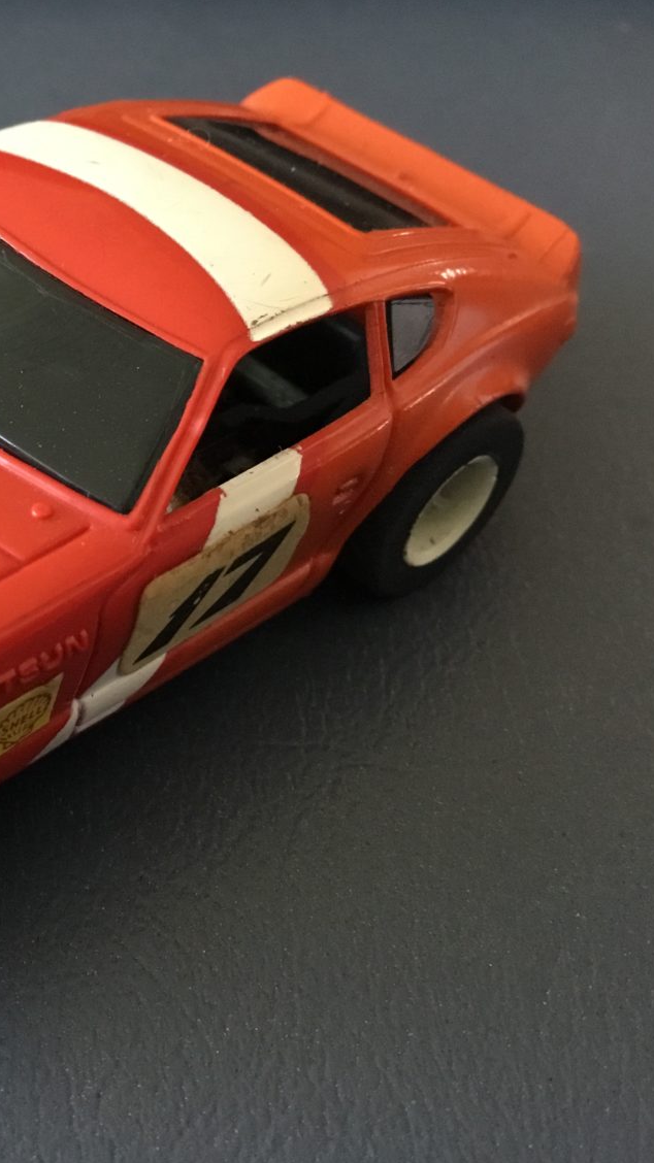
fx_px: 1419
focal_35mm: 46
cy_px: 588
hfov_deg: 24.7
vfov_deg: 44.6
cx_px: -9
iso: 200
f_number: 2.4
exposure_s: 1/24
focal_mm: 3.3
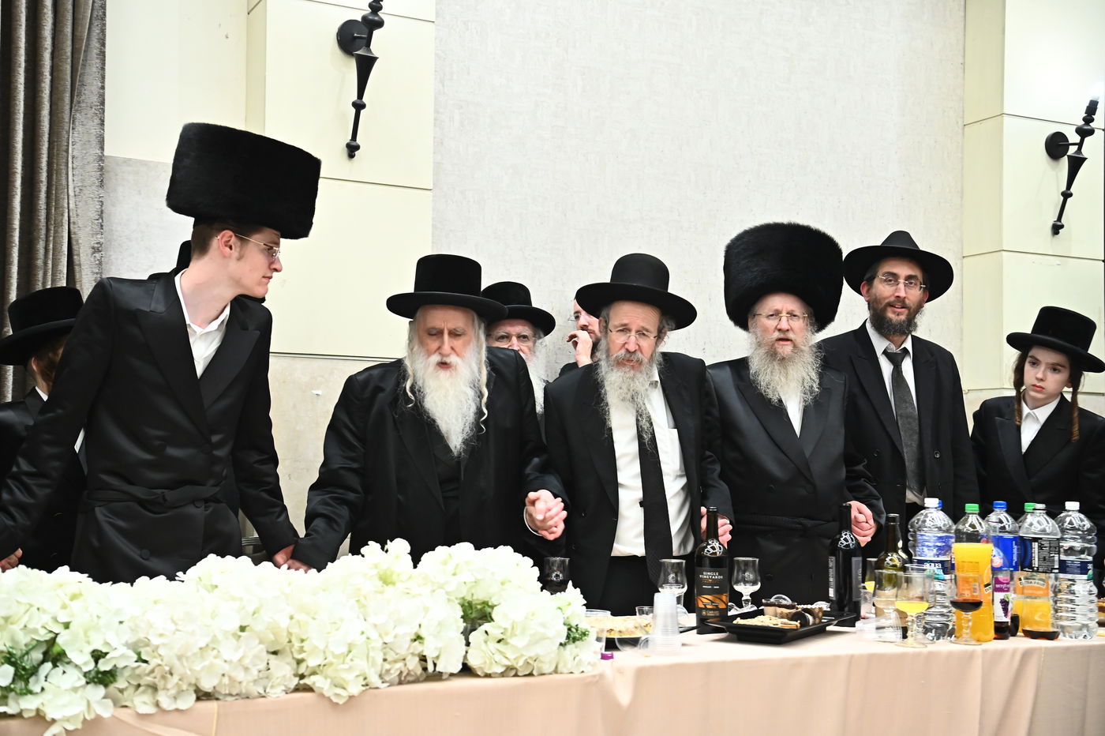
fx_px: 1473
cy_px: 368
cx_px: 552
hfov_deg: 41.1
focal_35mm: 48
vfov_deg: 28.0
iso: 3200
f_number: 4.5
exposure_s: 1/160
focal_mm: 48
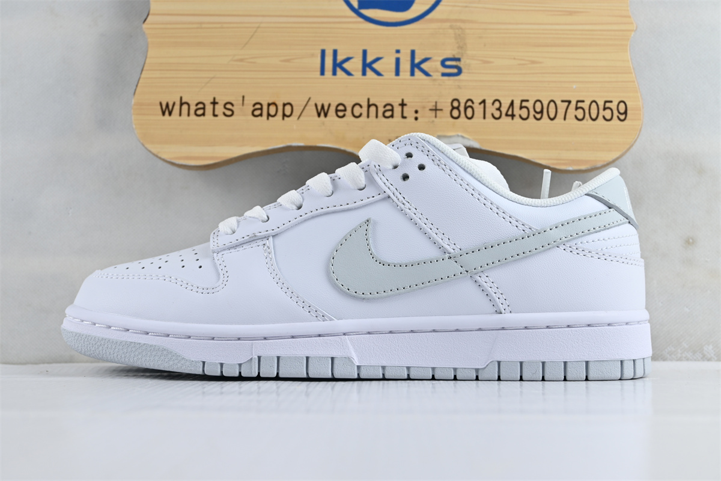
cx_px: 360
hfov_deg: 36.9
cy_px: 240
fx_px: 1081
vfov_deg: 25.1
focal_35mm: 54
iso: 100
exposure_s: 1/40
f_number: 5.3
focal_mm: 36
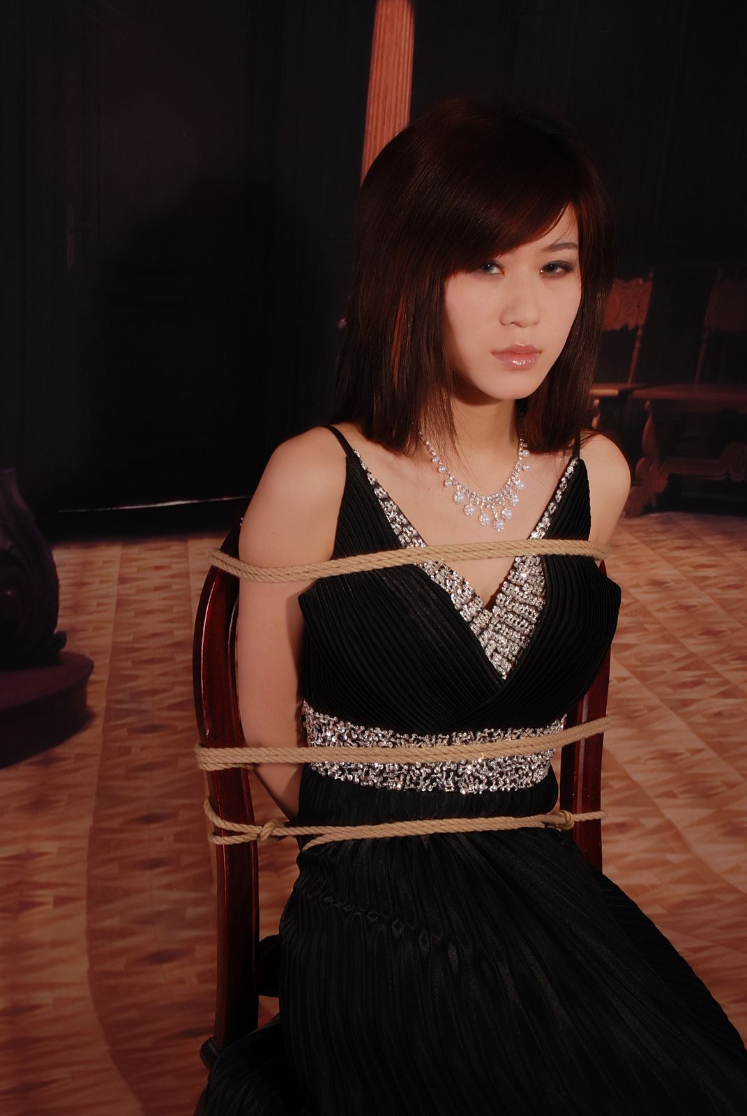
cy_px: 558
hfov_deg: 22.7
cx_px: 374
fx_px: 1862
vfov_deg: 33.4
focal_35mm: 60
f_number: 9
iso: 100
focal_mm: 40
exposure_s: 1/8
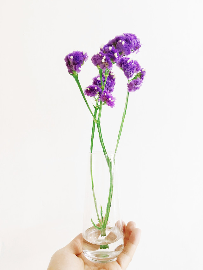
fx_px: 227
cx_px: 102
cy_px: 135
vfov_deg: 61.7
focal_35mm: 29
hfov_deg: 48.2
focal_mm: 4.15
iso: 100
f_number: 2.2
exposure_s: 1/10
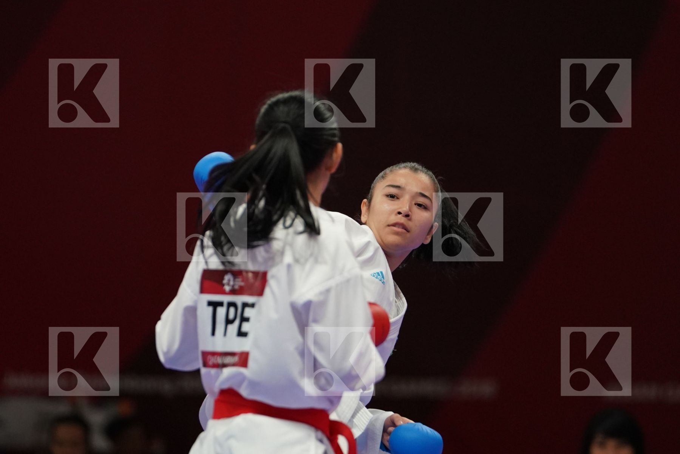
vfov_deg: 3.3
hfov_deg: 4.9
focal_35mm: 420
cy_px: 227
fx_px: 7933
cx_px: 340
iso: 2500
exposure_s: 1/1000
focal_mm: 280
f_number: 4
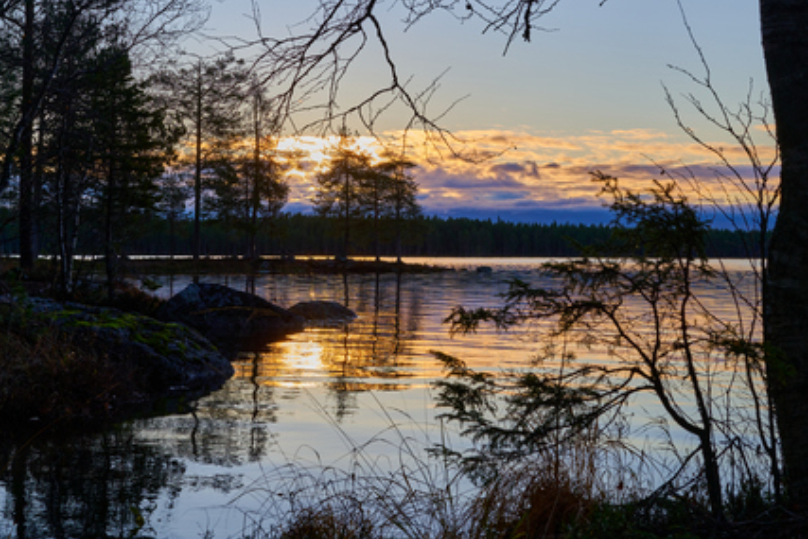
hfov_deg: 33.4
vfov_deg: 22.6
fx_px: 1347
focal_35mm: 60
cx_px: 411
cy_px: 186
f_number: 11
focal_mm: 40
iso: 100
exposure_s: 1/100
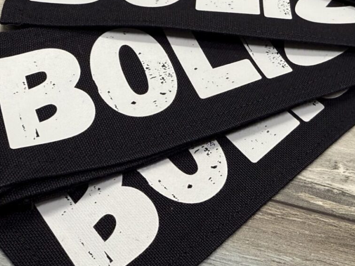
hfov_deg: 36.9
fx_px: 523
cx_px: 248
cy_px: 111
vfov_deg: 28.5
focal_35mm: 51
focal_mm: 2.22
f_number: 2.2
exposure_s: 1/100
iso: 200
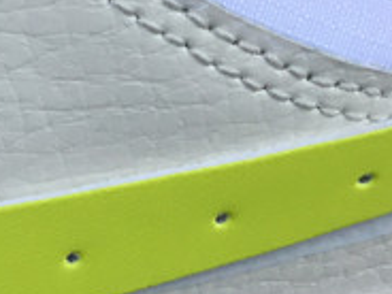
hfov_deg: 11.7
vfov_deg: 9.7
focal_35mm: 152
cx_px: -383
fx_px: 1721
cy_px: 306
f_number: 2.4
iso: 25
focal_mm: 3.3
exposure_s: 1/519
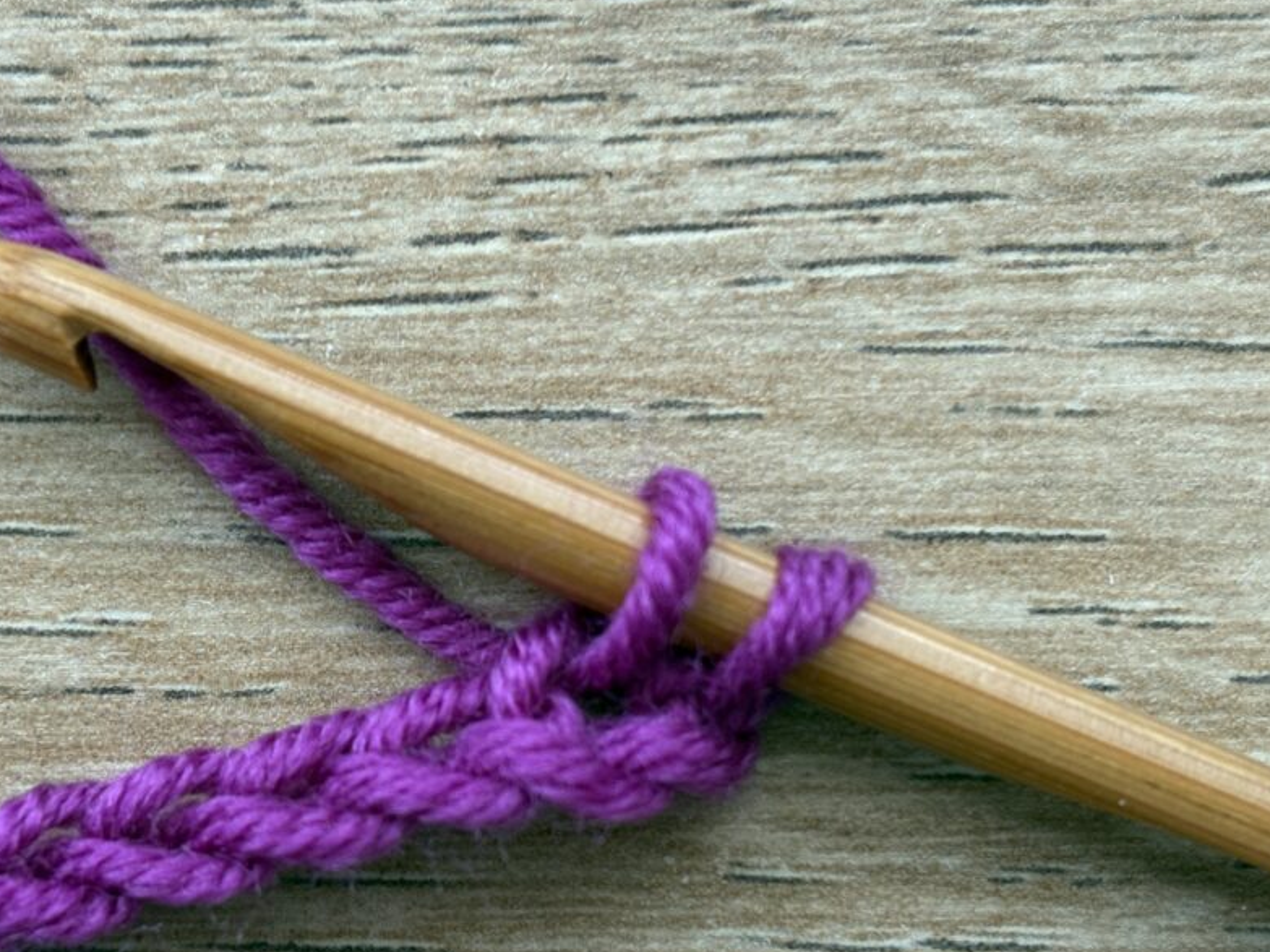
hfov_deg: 28.5
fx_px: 2494
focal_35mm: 68
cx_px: 482
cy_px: 611
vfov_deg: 21.6
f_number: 1.6
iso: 160
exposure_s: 1/59
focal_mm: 5.96
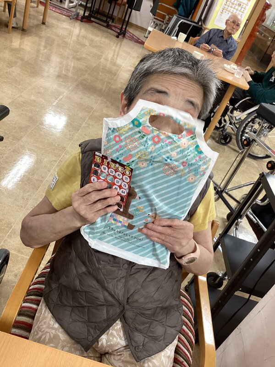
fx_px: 328
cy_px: 184
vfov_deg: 58.4
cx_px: 138
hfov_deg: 45.4
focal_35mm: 31
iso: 80
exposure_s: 1/60
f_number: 2.4
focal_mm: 3.3
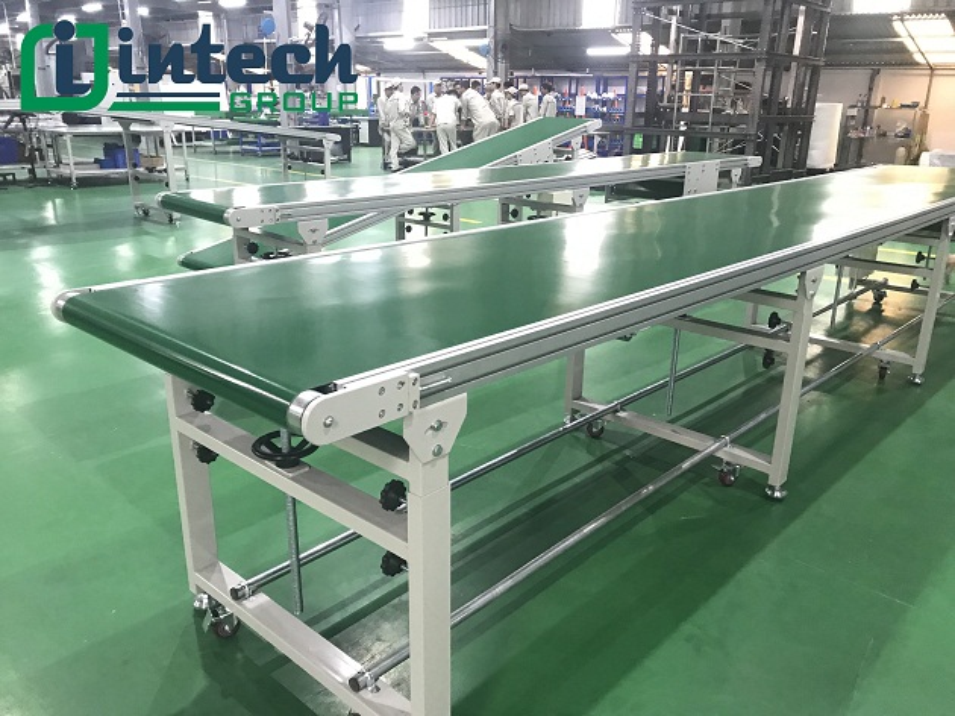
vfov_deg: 49.7
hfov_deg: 63.5
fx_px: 772
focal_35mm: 28
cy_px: 358
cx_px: 478
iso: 100
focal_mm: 3.99
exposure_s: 1/14
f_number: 1.8
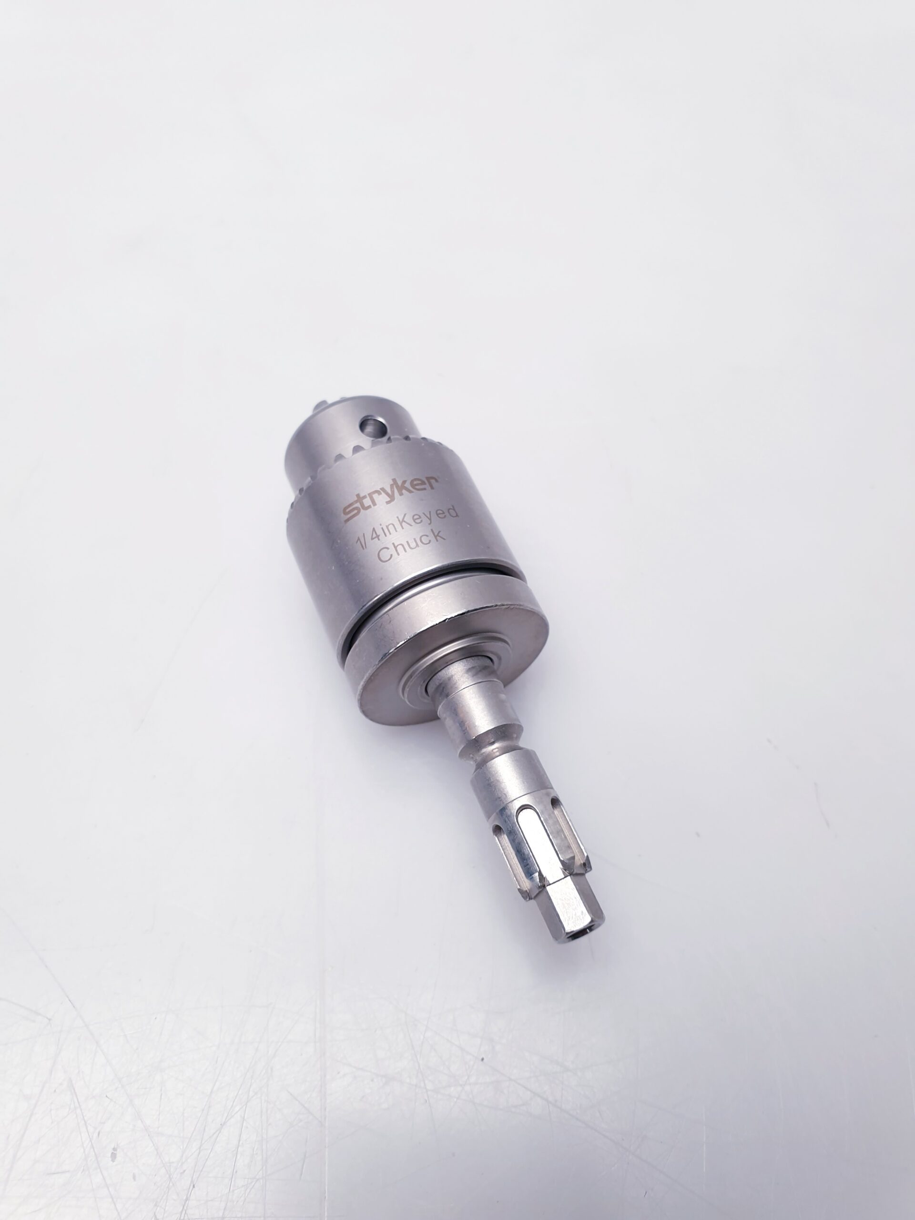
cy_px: 610
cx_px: 458
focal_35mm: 26
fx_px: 916
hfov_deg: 53.1
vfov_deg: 67.3
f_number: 2.4
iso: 80
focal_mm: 4.3
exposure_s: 1/50
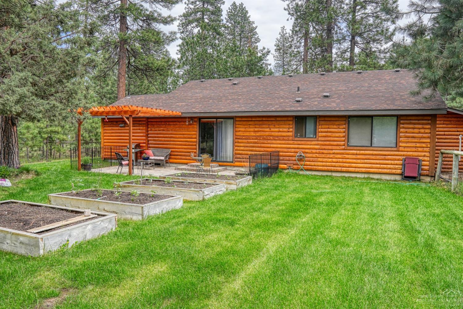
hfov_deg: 73.7
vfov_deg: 53.1
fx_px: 309
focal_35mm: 24
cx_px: 232
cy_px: 154
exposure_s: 1/80
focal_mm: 16
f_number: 9
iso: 200
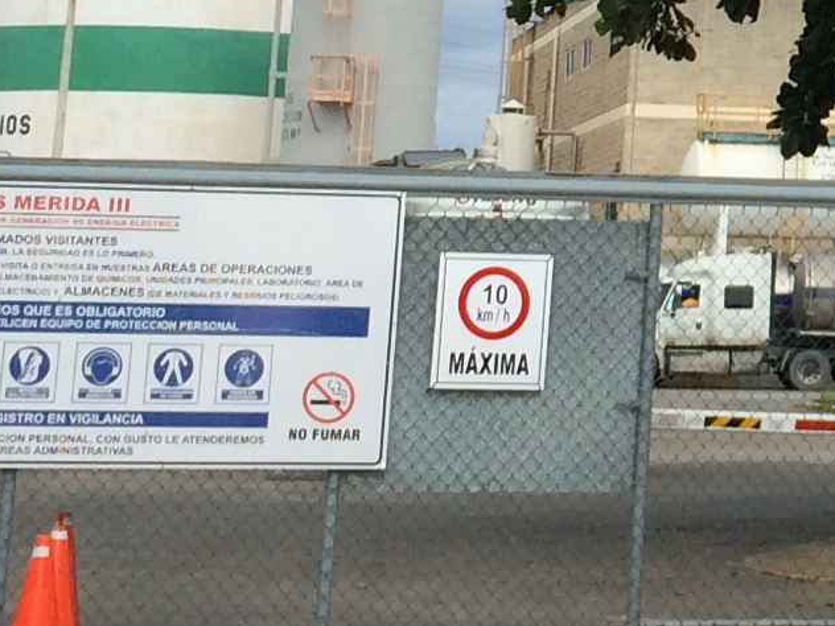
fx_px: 3739
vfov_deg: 9.3
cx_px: 1337
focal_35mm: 155
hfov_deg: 12.0
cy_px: -359
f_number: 2.2
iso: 32
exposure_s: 1/2160
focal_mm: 4.12
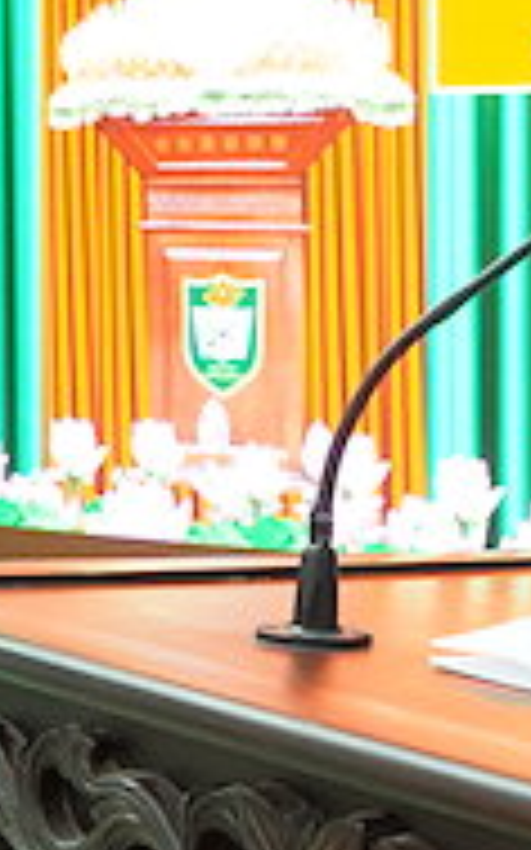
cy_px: 220
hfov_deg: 12.7
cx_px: 871
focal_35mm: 96
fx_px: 2225
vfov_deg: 21.5
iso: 2500
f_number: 5.6
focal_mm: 22
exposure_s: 1/50
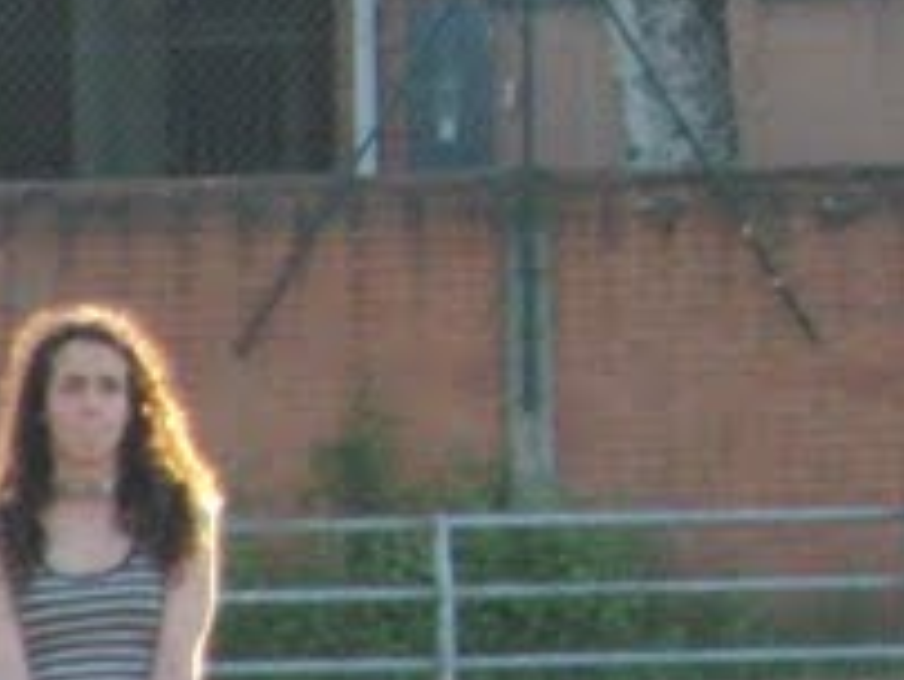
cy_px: -591
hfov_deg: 1.3
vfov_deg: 1.0
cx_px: 1347
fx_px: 40160
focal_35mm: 1536
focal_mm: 53.6
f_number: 4.6
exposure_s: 1/400
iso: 400
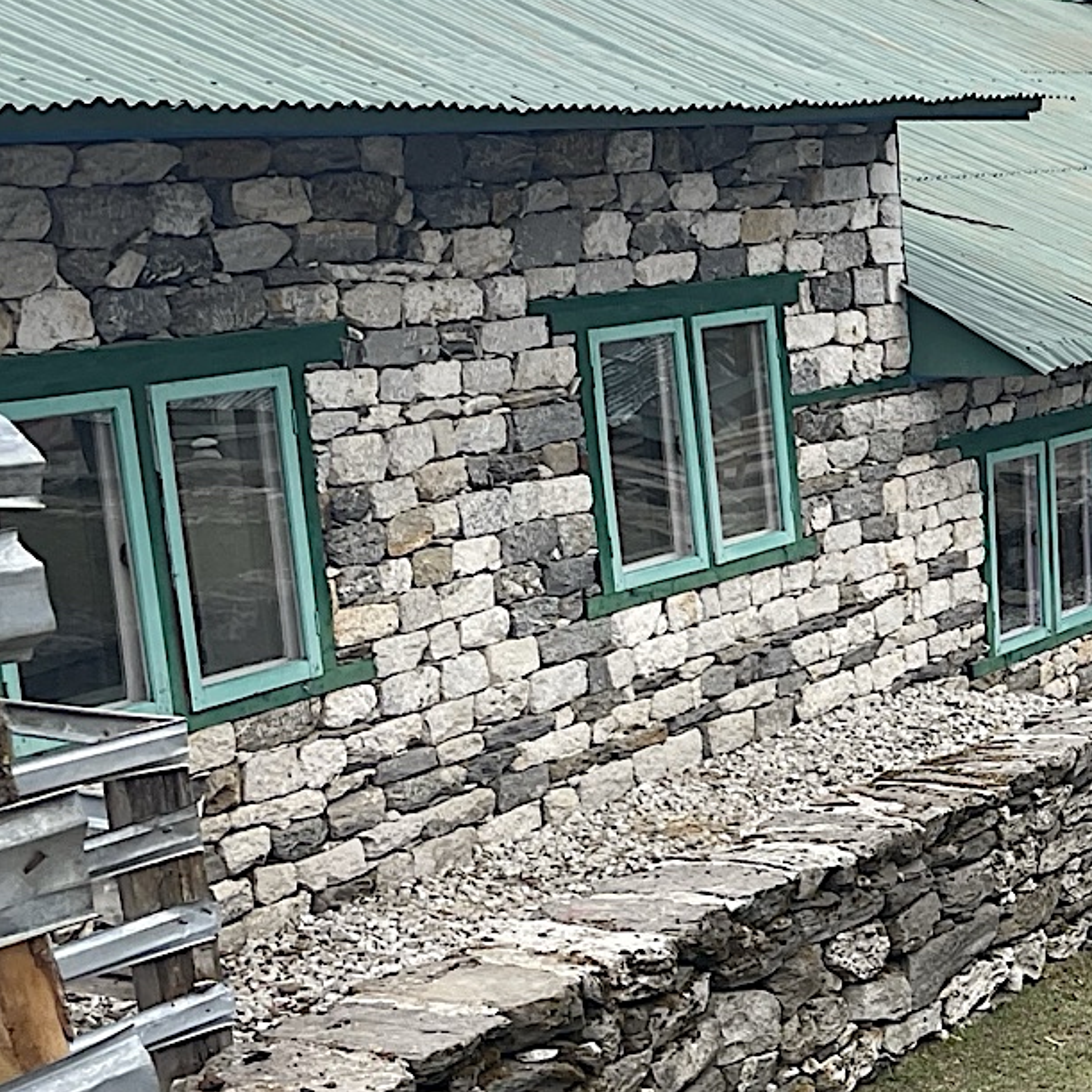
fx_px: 2748
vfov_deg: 22.3
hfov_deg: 20.3
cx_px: 1483
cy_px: 817
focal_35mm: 77
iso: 32
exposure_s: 1/121
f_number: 1.6
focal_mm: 4.2
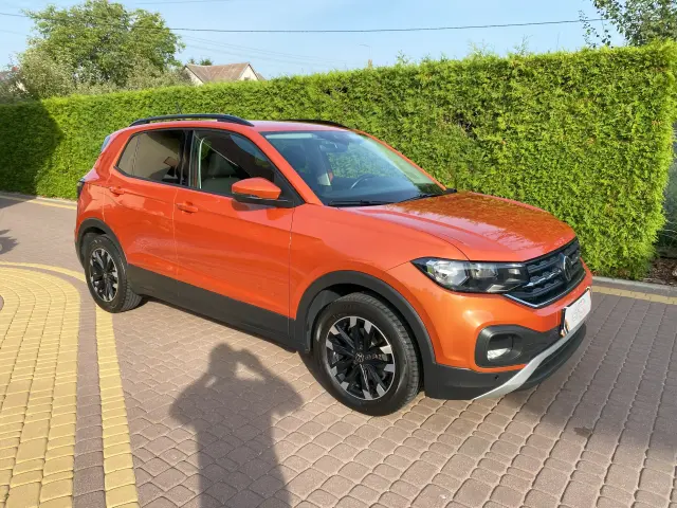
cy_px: 254
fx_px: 508
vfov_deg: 53.1
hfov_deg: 67.3
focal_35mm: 26
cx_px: 338
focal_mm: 4.25
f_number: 1.8
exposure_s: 1/681
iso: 32
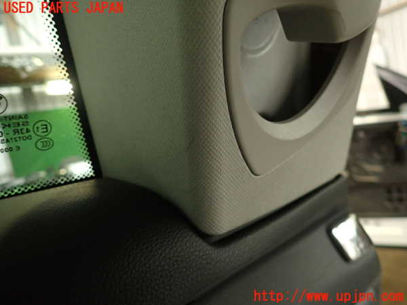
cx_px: 204
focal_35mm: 25
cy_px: 152
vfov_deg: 54.9
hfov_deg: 69.4
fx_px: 294
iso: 320
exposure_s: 1/30
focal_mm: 4.5
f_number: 2
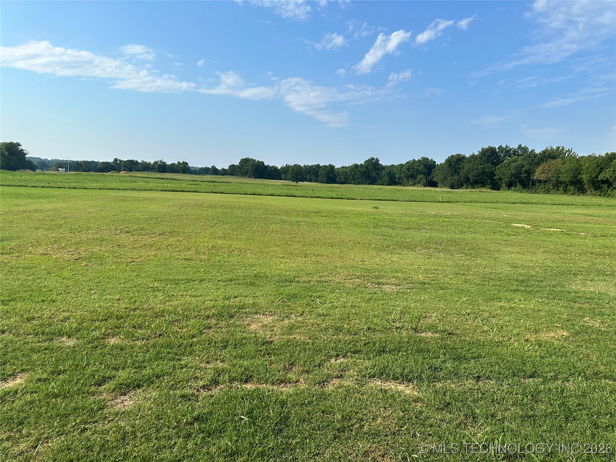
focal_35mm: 24
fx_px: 427
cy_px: 231
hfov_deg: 71.6
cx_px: 308
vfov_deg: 56.8
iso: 80
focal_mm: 6.86
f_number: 1.78
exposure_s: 1/5000
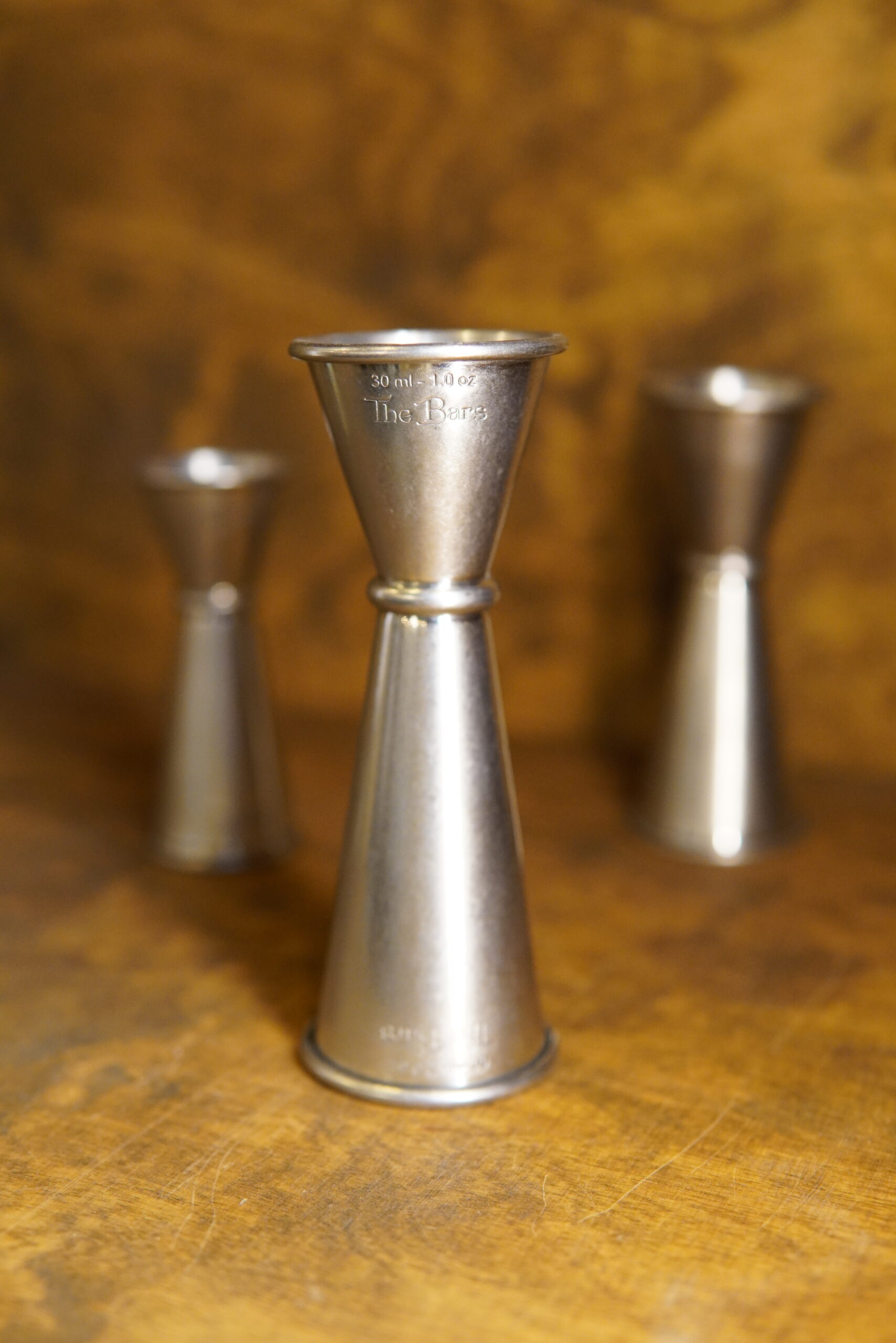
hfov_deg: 29.9
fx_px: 1680
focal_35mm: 45
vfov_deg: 43.6
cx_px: 448
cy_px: 672
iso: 1600
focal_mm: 30
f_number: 2.2
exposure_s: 1/160
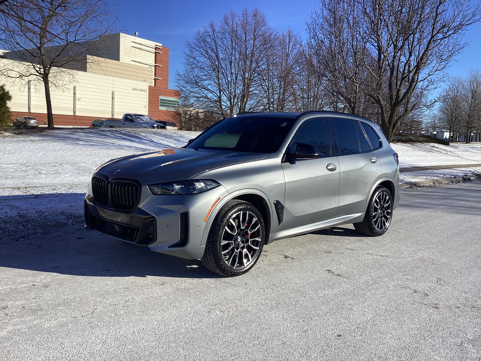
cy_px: 180
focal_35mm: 31
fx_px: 431
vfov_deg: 45.4
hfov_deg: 58.4
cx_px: 240
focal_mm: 3.3
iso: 25
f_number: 2.4
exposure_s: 1/1567
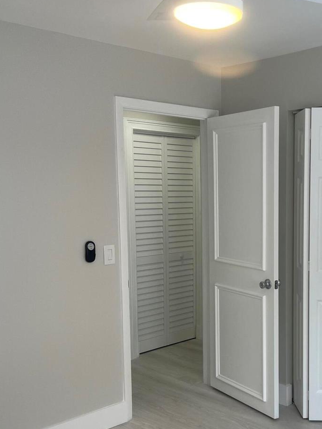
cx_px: 255
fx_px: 546
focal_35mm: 44
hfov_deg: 32.0
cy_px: 251
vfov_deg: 42.8
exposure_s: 1/342
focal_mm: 5.7
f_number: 1.5
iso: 50
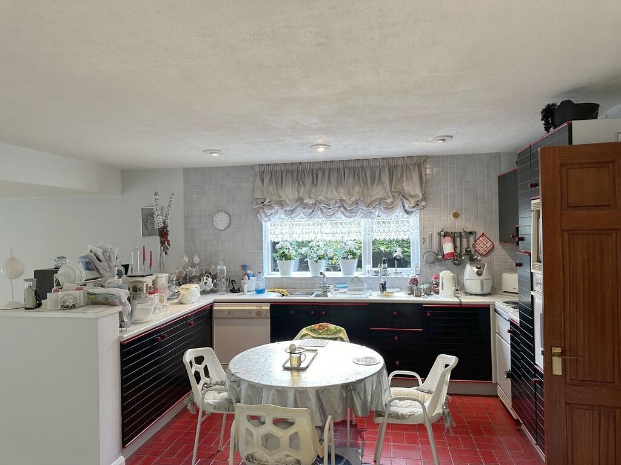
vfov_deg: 56.8
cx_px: 310
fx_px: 431
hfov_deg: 71.6
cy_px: 232
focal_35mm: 24
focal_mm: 6.86
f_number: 1.78
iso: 200
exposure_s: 1/50
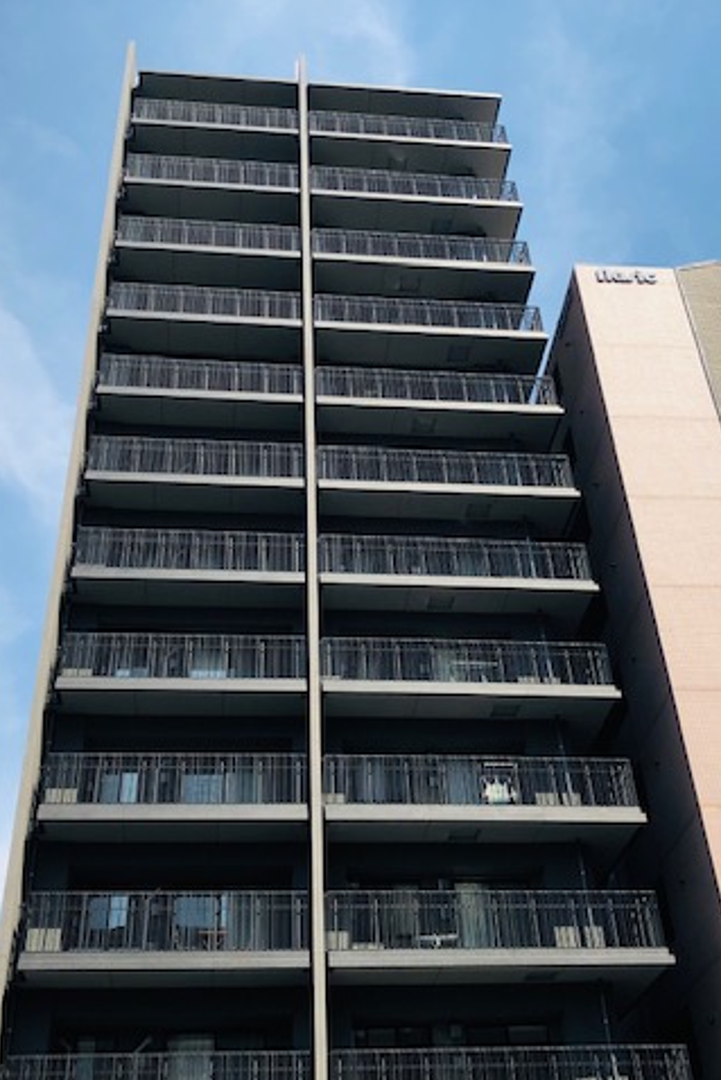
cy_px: 540
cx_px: 366
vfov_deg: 49.5
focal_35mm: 39
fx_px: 1171
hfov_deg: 34.2
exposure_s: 1/1567
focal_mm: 3.99
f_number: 1.8
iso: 20
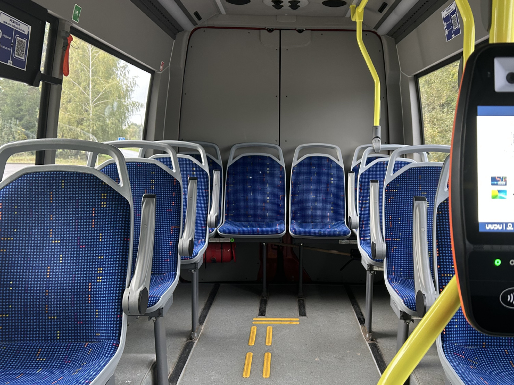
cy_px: 201
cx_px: 290
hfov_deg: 52.5
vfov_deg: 40.7
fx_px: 520
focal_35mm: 35
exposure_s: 1/60
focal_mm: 5.7
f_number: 1.5
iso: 100
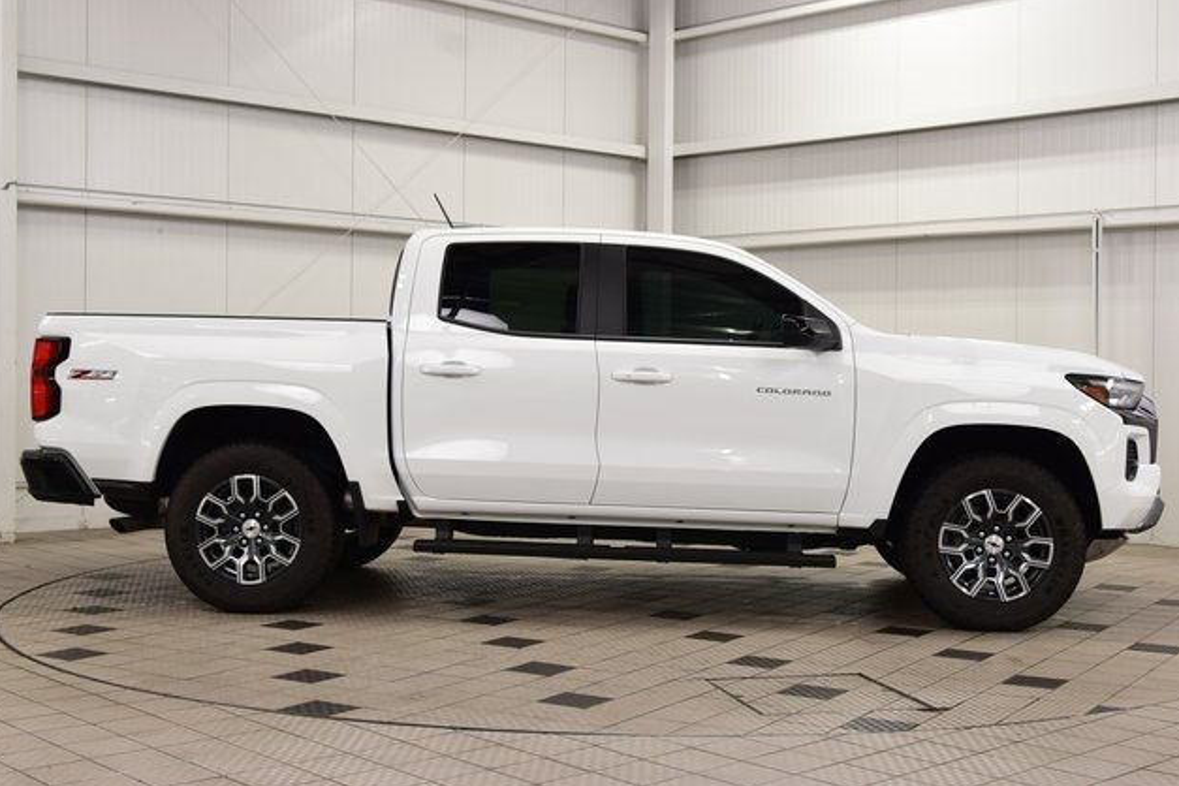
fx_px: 1605
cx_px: 590
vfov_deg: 27.5
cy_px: 398
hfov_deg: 40.3
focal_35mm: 49
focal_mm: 32
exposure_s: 1/30
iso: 500
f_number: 7.1
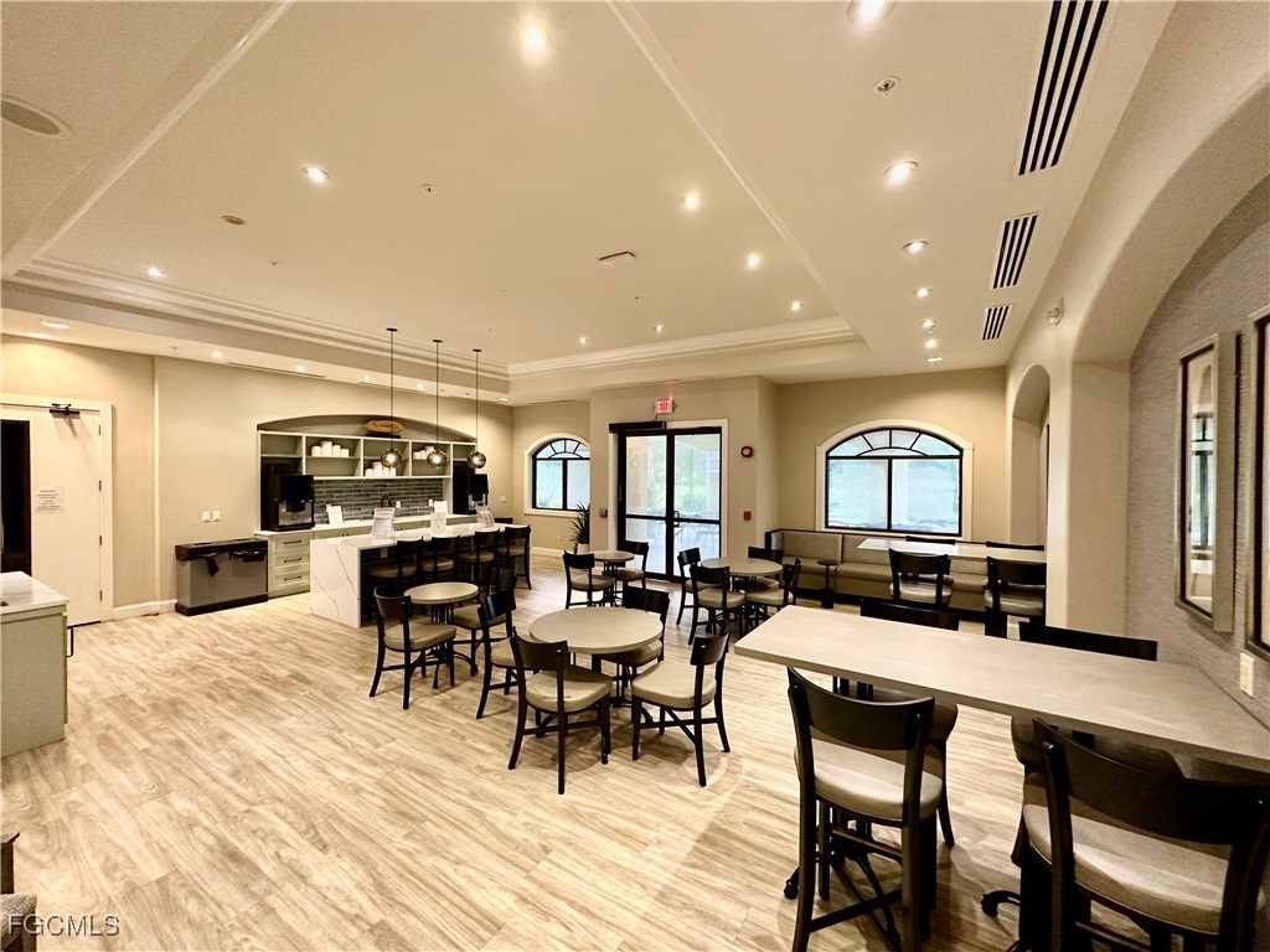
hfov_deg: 102.1
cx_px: 635
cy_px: 476
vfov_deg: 85.7
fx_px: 514
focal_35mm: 14
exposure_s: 1/60
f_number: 2.2
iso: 400
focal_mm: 2.22
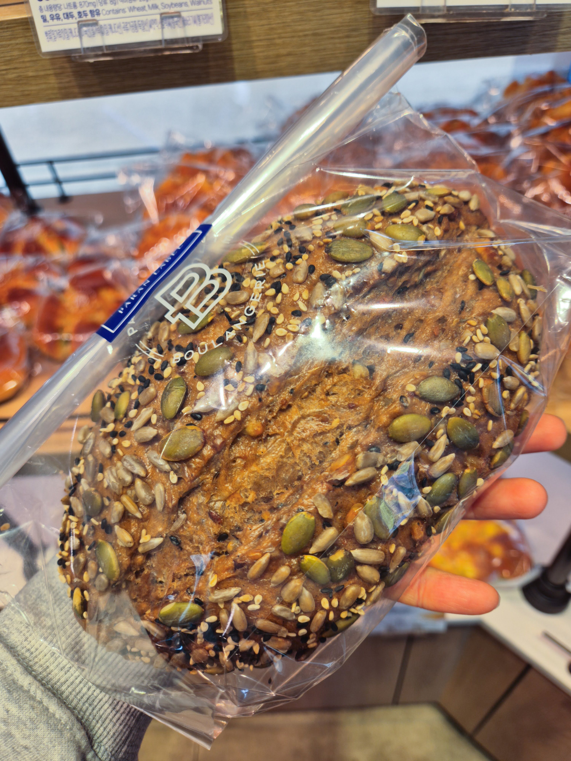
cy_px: 380
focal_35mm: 23
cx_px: 286
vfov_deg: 73.9
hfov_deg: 58.9
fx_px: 506
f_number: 1.8
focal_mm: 5.4
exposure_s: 1/240
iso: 32
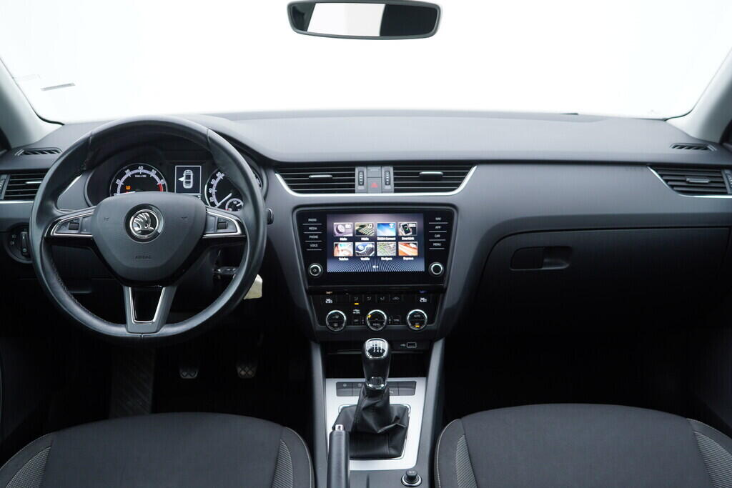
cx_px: 366
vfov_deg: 36.9
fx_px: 732
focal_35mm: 36
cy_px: 244
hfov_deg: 53.1
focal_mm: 24
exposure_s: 1/40
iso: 125
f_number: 2.8
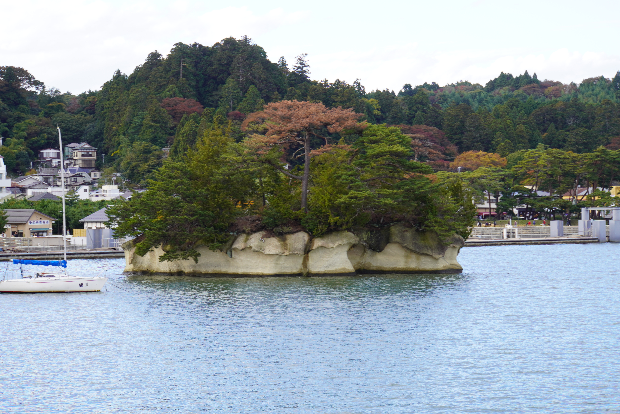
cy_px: 207
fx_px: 1834
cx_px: 310
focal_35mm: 106
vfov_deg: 12.9
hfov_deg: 19.2
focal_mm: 71
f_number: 5.6
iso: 160
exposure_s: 1/125
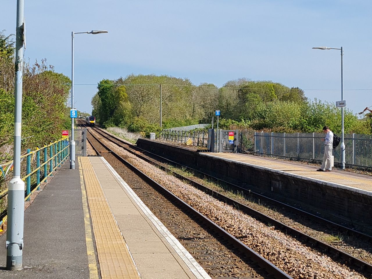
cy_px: 140
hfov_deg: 67.3
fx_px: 279
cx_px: 186
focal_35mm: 26
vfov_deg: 53.1
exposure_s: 1/2703
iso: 50
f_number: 1.8
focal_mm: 5.4
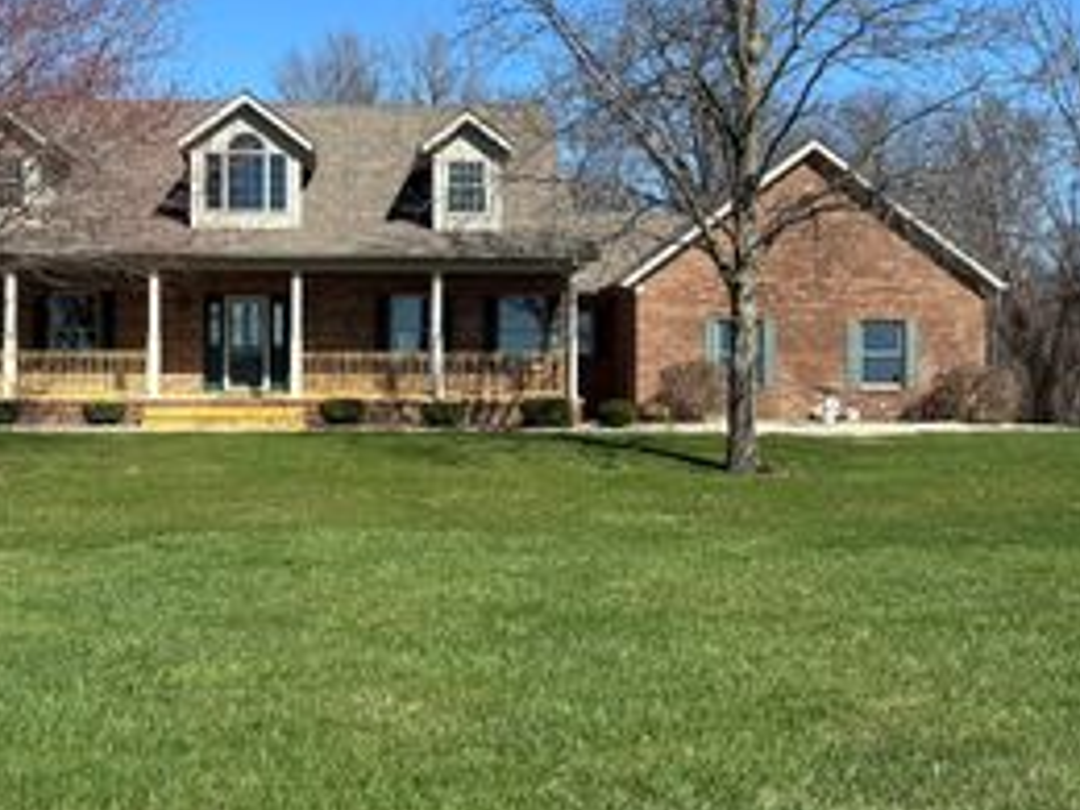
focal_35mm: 50
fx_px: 1560
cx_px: 399
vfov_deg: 29.1
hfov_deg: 37.9
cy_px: 347
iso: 50
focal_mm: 5.96
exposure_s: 1/2513
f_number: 1.6
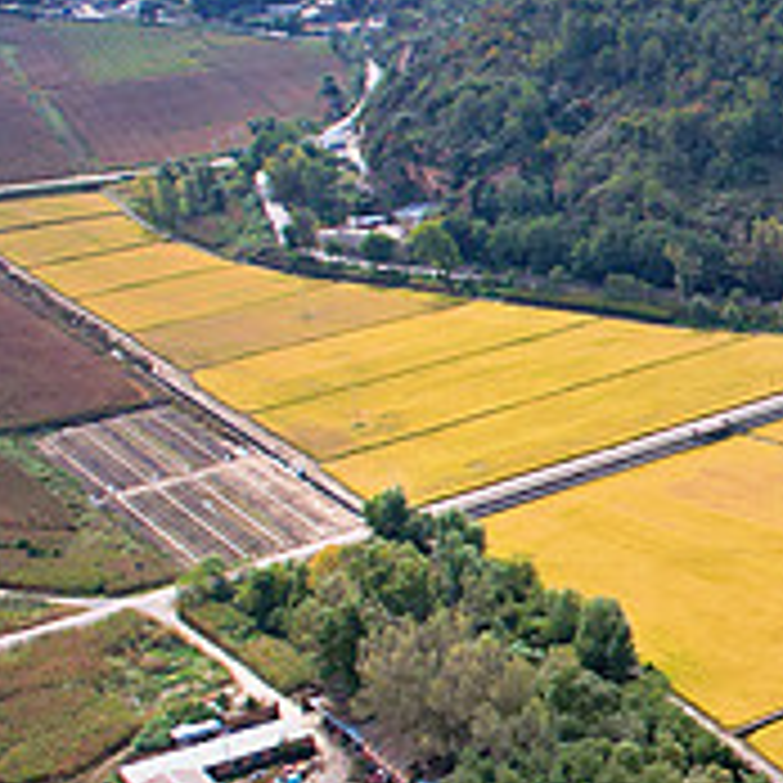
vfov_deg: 20.1
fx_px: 2201
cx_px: 1539
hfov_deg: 16.0
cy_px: 493
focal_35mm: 86
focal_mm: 8.38
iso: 100
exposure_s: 1/2000
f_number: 2.8
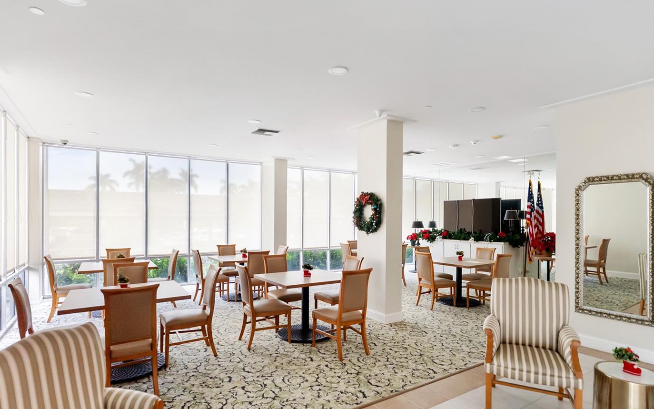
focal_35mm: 19
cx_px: 327
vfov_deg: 61.7
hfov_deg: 88.0
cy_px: 246
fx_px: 339
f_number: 2.8
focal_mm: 16
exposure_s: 1/125
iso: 1250
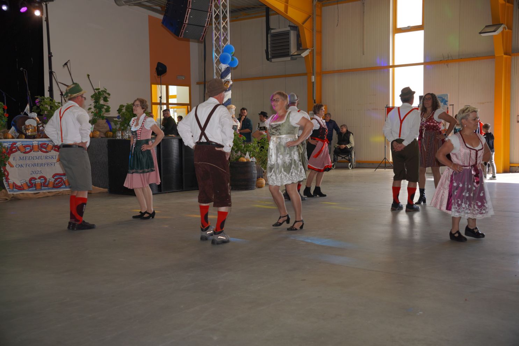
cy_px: 173
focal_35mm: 46
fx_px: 668
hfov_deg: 42.5
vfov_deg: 29.0
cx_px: 260
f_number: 3.2
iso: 100
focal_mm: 30.9
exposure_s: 1/200
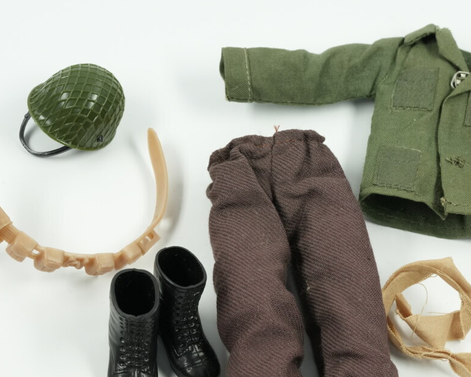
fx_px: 1937
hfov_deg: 13.8
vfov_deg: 11.1
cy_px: 222
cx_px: 323
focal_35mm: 139
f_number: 16
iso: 2500
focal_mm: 90
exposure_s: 1/40
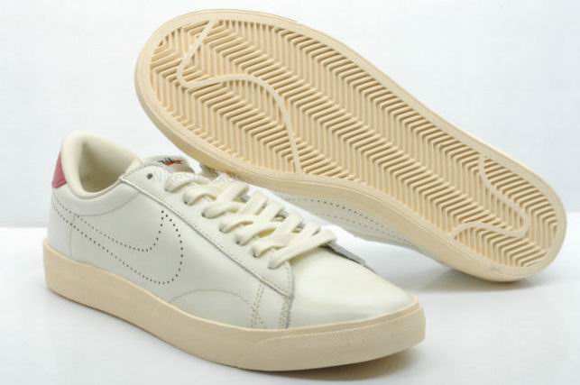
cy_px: 192
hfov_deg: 21.9
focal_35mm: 93
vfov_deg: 14.7
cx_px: 290
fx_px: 1496
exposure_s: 1/100
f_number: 13
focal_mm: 62
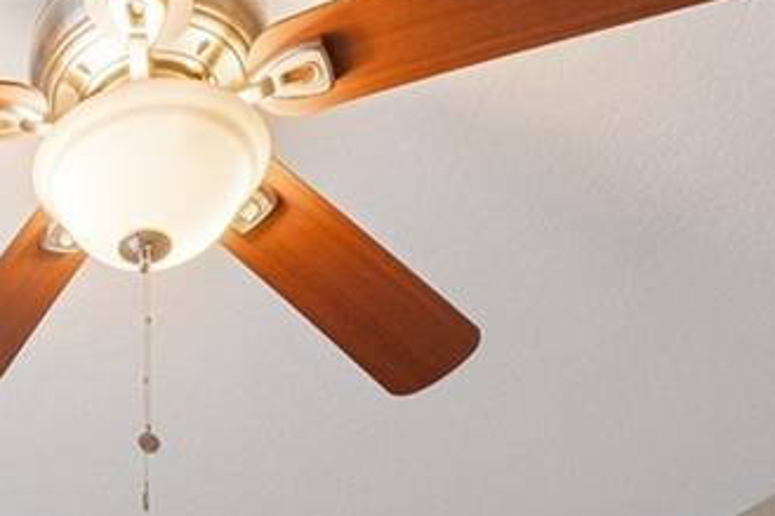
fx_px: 1571
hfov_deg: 25.3
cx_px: -115
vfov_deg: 13.5
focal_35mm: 73
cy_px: 1242
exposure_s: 1/25
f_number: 7.1
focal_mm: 10
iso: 500
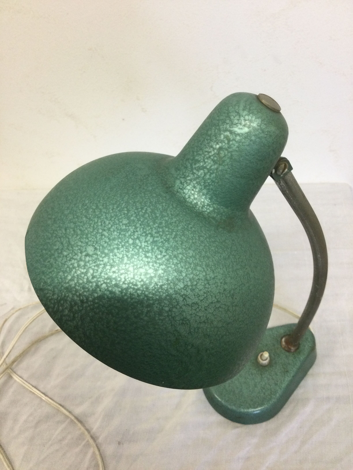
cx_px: 176
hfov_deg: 45.4
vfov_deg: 58.4
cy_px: 235
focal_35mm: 31
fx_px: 422
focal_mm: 3.3
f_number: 2.4
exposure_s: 1/33
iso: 64
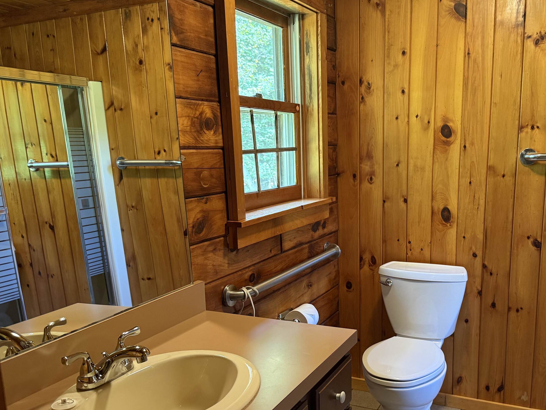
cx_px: 350
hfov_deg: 53.2
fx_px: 536
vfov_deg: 41.5
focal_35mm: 34
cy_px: 252
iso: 400
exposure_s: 1/60
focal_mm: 6.76
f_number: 1.78
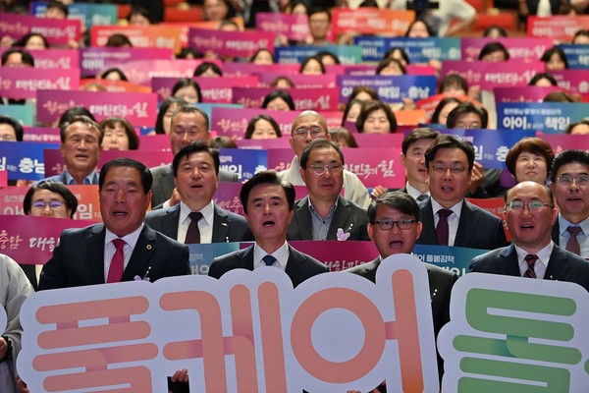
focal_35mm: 145
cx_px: 294
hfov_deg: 14.2
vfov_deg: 9.5
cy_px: 196
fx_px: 2372
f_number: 4
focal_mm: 145
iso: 2000
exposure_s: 1/400
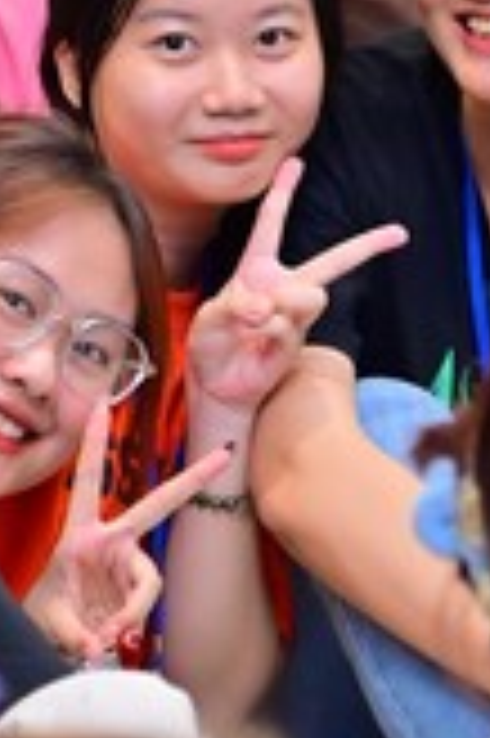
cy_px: 158
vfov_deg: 4.3
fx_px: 9718
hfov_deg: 2.9
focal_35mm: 475
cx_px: 97
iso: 1600
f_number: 4
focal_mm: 120
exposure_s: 1/125
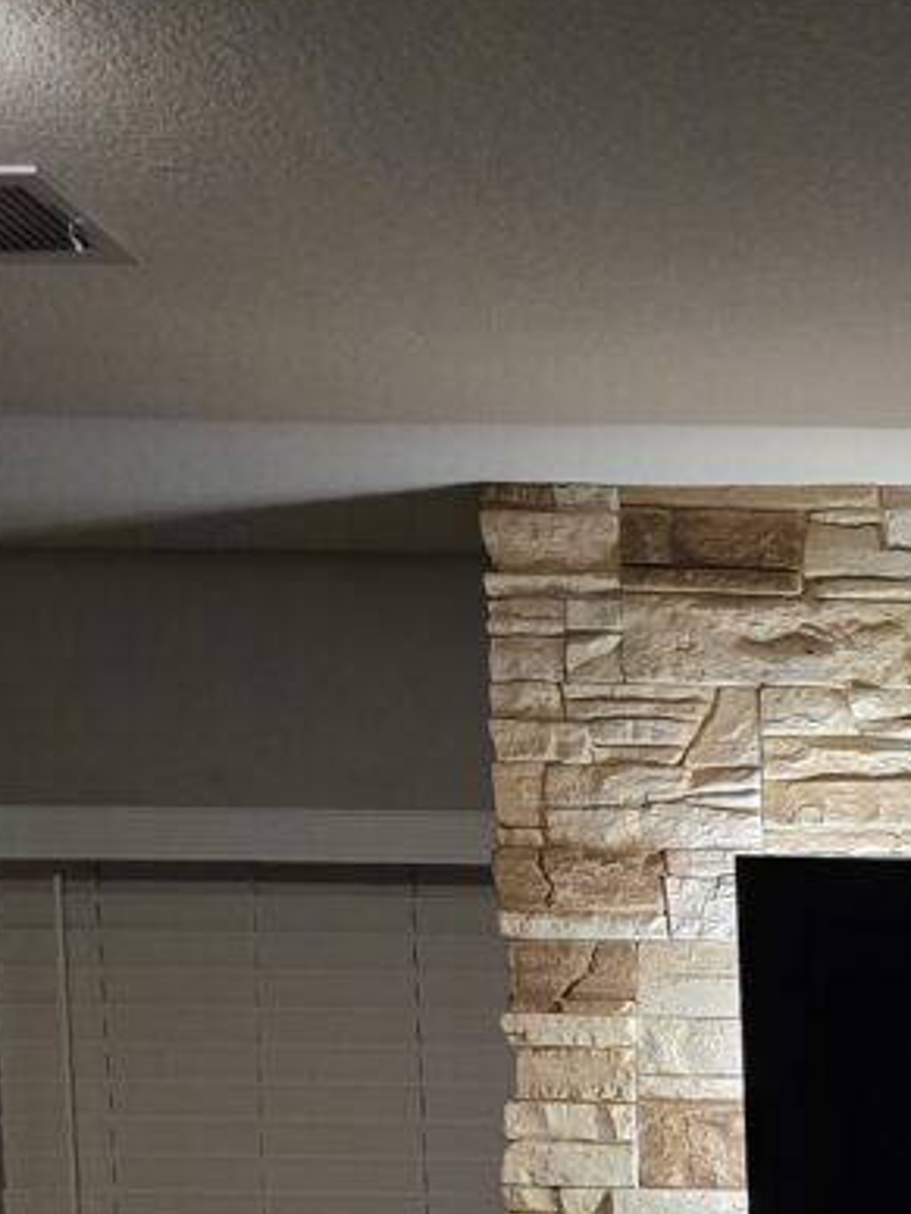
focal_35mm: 83
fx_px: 2912
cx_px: 1496
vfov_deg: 20.4
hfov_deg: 15.8
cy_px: 1796
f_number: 1.7
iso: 640
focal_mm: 6.3
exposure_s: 1/34
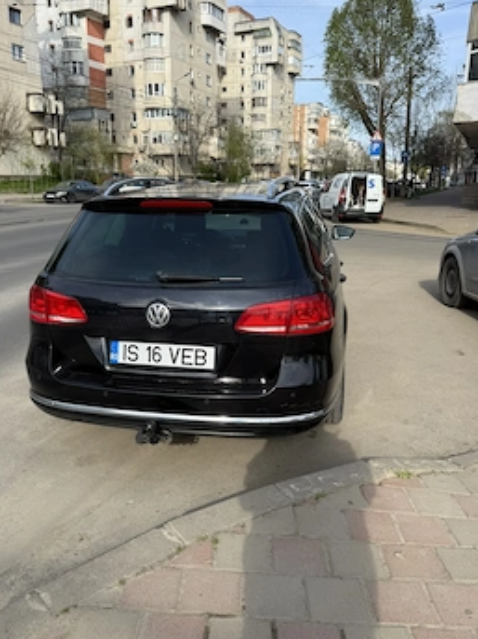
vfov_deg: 63.4
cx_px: 208
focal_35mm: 28
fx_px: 516
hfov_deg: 49.6
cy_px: 330
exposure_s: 1/2110
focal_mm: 6.76
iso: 80
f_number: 1.78
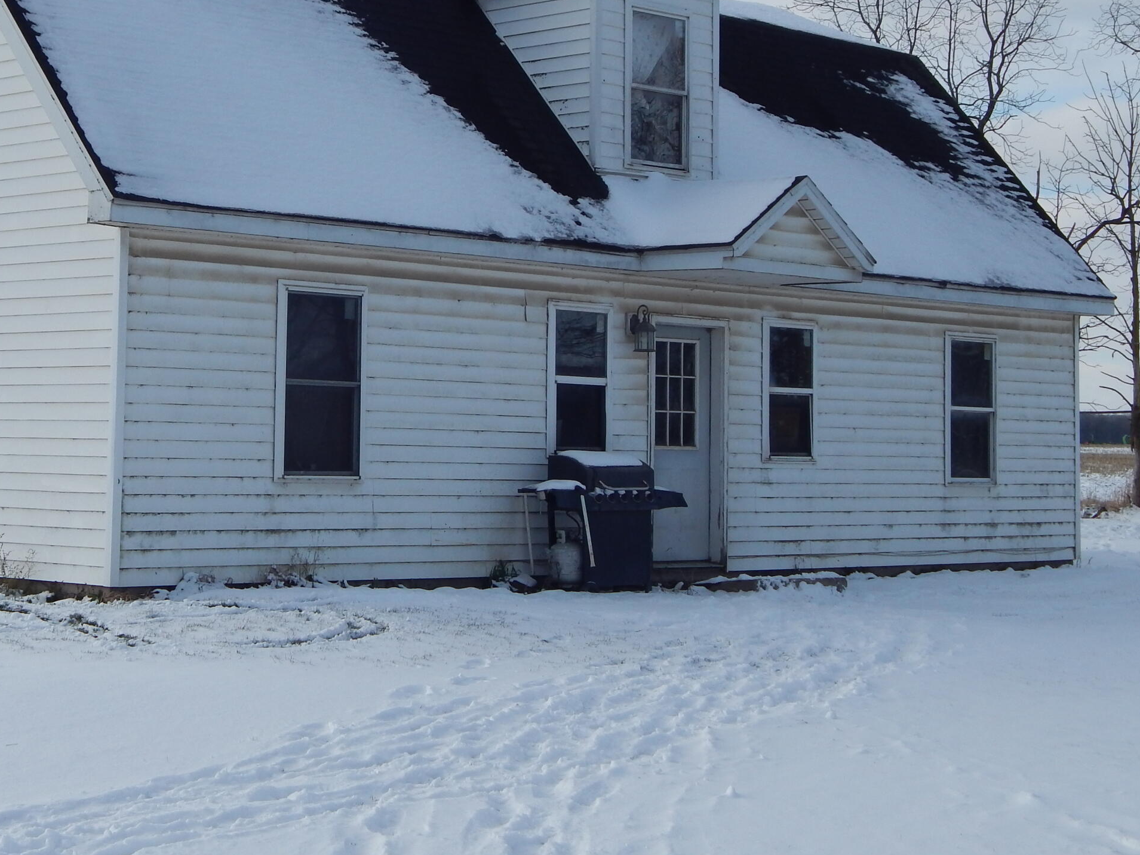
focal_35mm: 77
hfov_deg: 25.2
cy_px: 230
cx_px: 344
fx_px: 2536
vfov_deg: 19.0
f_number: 7.4
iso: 125
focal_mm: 8.6
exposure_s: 1/500
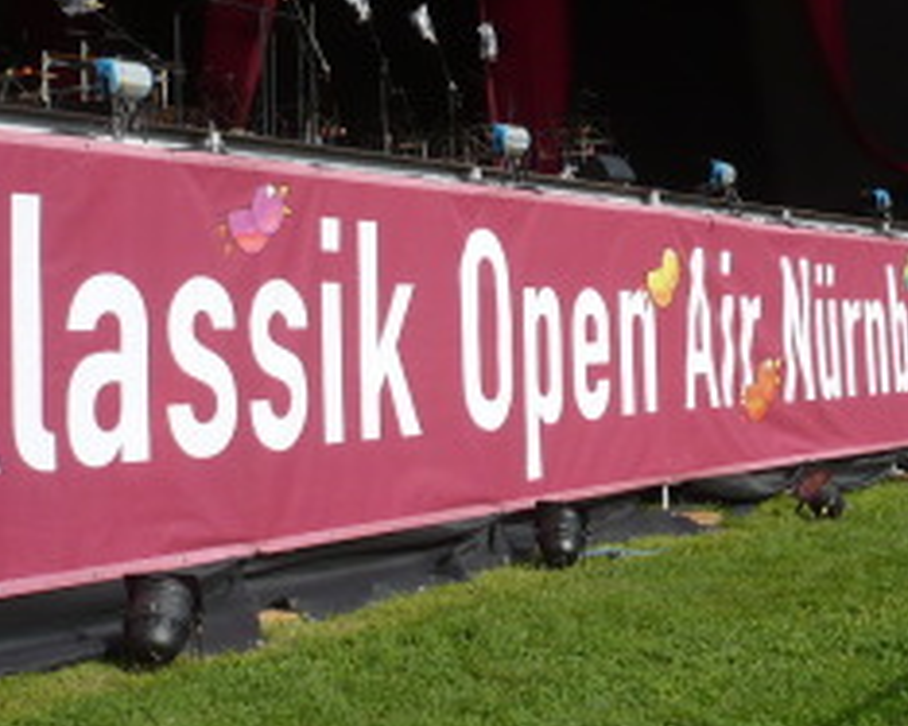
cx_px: 648
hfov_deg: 25.8
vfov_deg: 20.7
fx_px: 1961
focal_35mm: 73
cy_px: 157
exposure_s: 1/1000
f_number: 2.8
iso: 100
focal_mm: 5.8
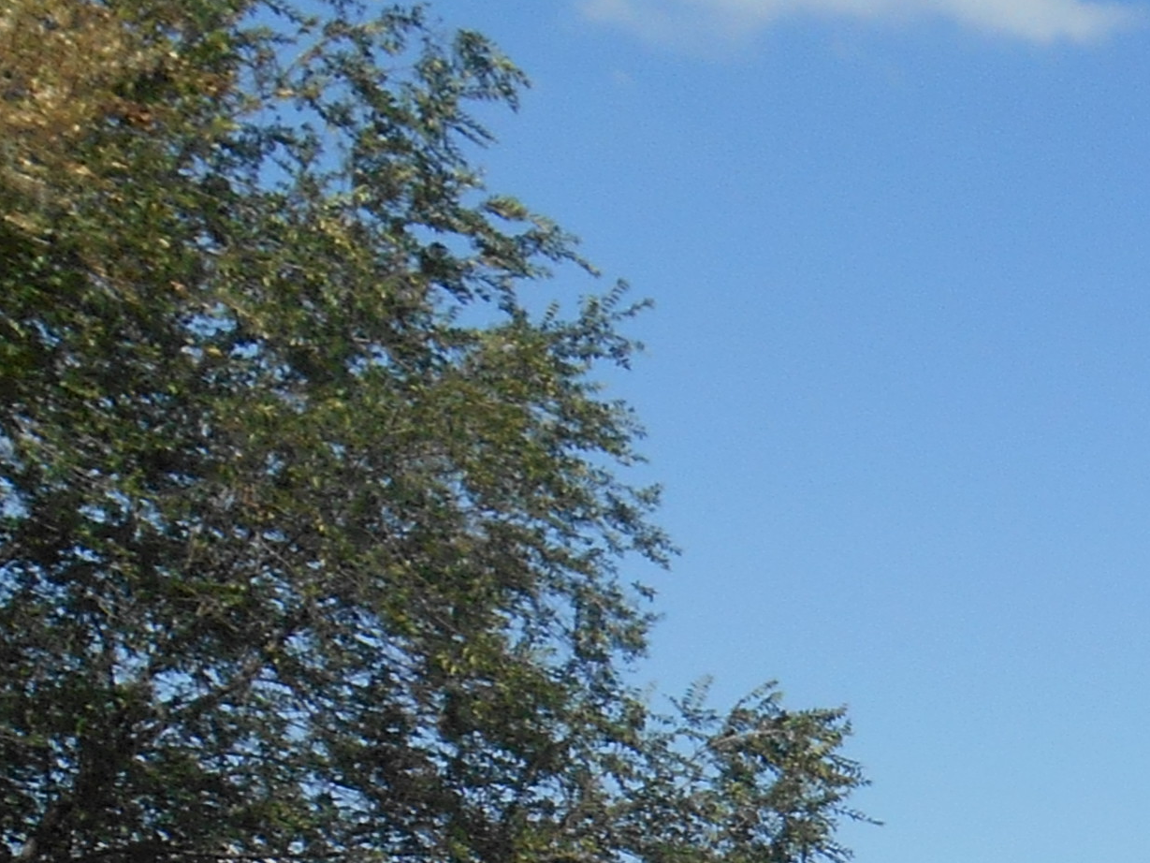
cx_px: 2305
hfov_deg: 14.8
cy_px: 1346
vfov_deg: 12.8
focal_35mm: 109
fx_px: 3622
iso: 80
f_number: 3.4
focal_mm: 4.7
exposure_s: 1/1000
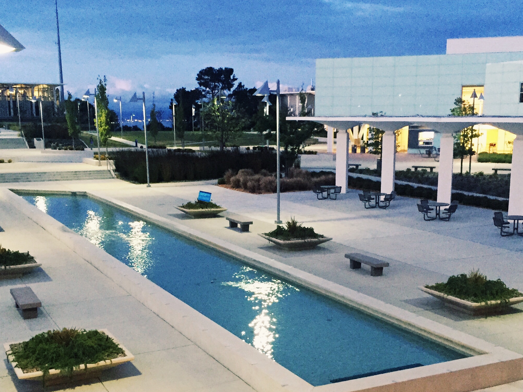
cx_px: 263
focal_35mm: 47
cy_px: 266
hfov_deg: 40.4
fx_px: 710
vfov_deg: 30.6
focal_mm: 4.15
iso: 250
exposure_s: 1/15
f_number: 2.2
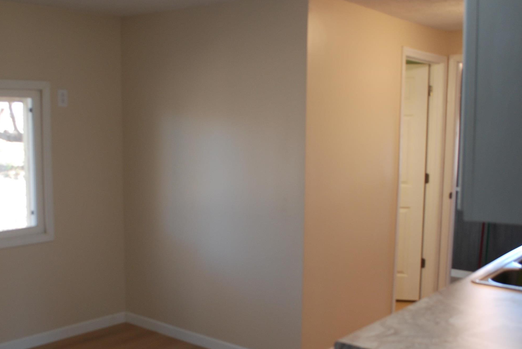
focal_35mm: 42
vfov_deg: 31.9
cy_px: 216
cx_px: 206
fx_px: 610
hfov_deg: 46.1
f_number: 3.5
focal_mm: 18
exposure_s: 1/30
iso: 220
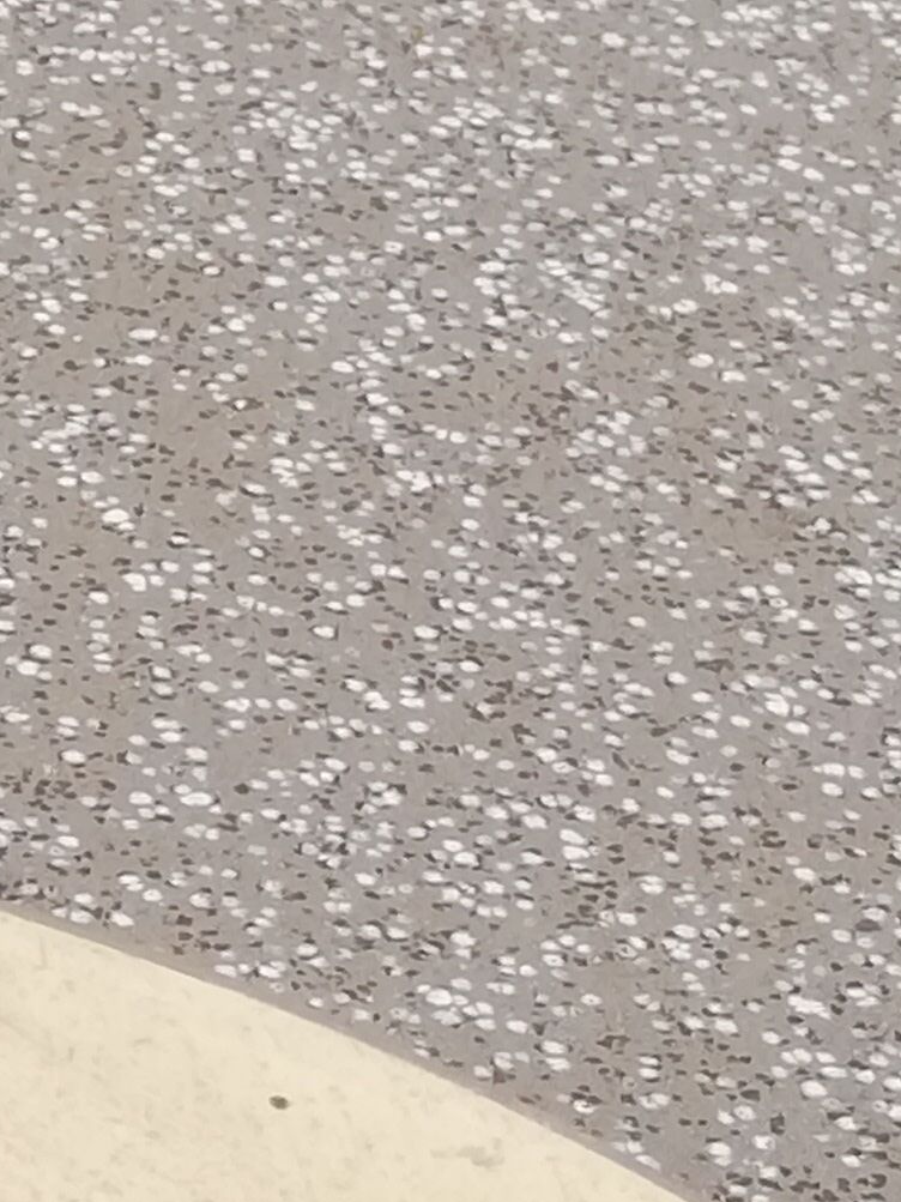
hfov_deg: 7.4
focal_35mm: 193
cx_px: -776
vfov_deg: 10.2
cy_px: 248
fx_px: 6699
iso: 50
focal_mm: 3.81
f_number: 2.2
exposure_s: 1/331
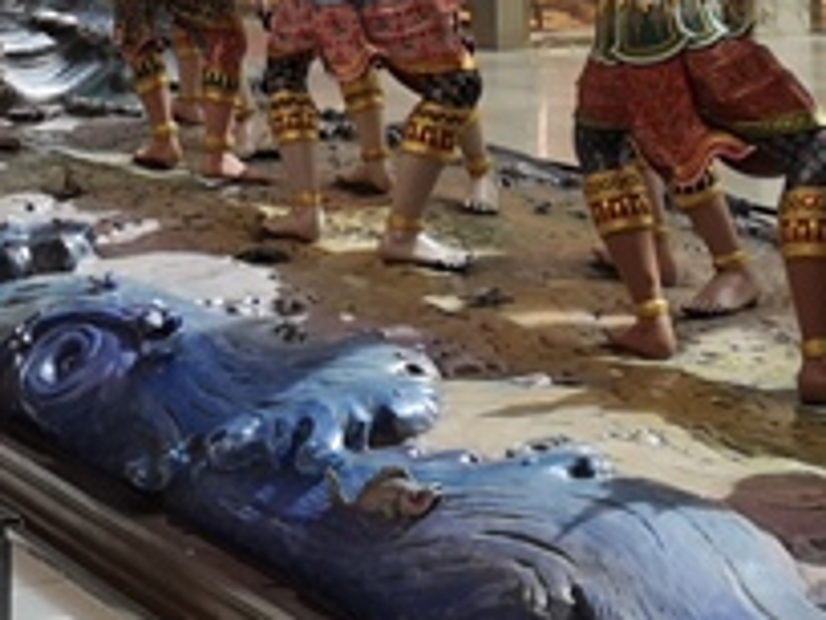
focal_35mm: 106
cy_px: -320
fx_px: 2529
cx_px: 4
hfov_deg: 18.1
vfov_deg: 13.2
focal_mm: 3.95
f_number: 1.8
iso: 80
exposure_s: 1/100
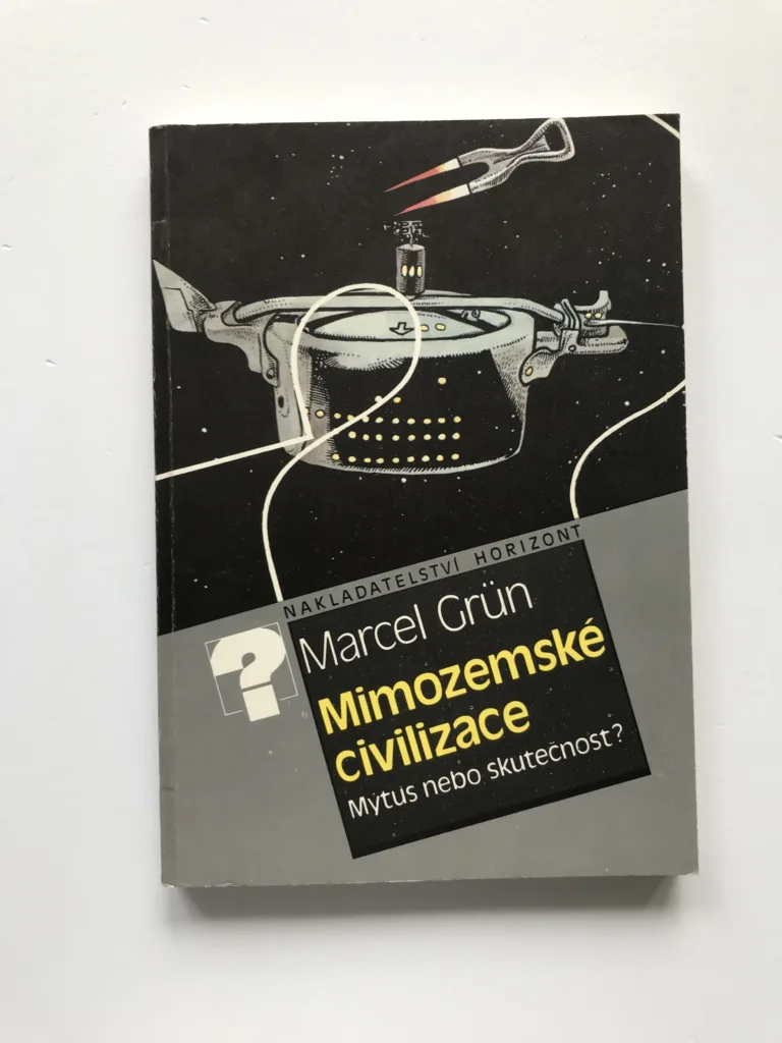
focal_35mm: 28
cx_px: 391
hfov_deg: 49.7
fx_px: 843
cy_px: 522
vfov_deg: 63.4
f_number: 1.8
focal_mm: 3.99
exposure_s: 1/100
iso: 32
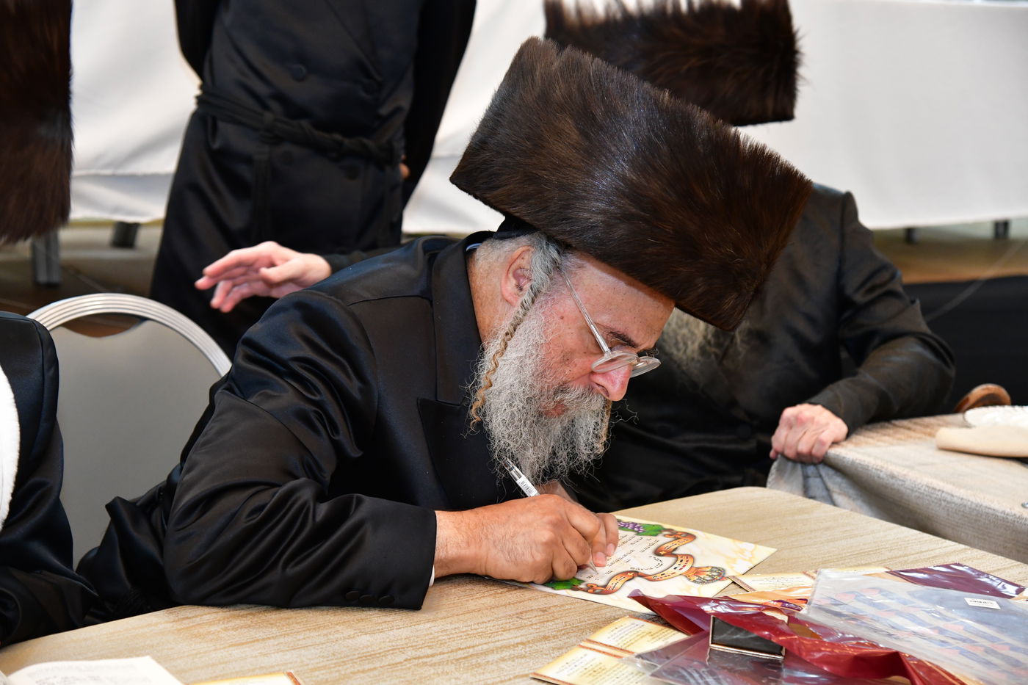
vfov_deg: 20.6
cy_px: 342
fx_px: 1884
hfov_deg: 30.5
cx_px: 514
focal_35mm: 66
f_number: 5.6
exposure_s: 1/100
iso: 3200
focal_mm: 66
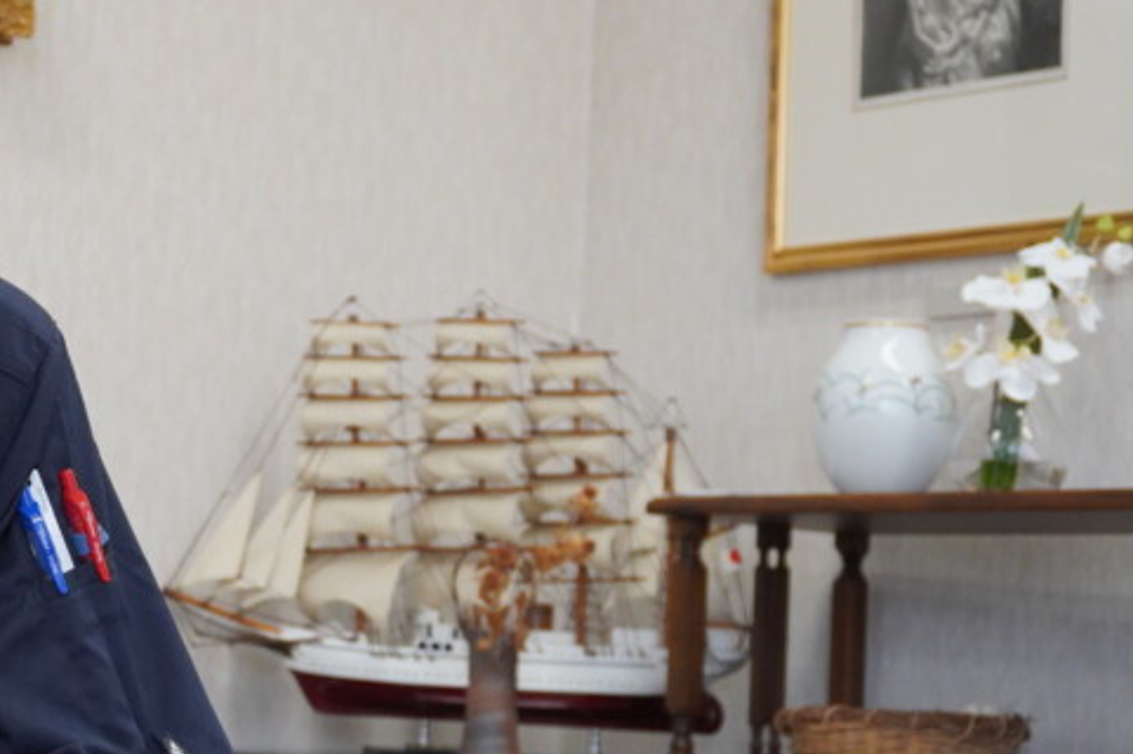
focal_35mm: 83
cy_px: 437
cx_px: 26
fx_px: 2610
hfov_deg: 23.6
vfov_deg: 16.4
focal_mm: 26
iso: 1600
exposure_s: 1/160
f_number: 4.5
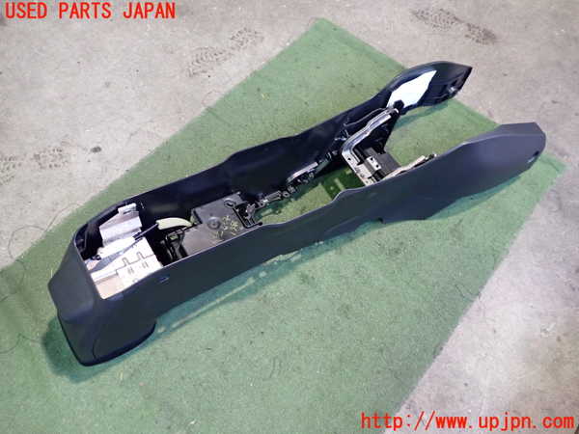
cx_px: 290
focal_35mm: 30
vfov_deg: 46.8
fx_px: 502
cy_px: 217
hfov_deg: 60.0
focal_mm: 5.4
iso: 640
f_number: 2.3
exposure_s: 1/30
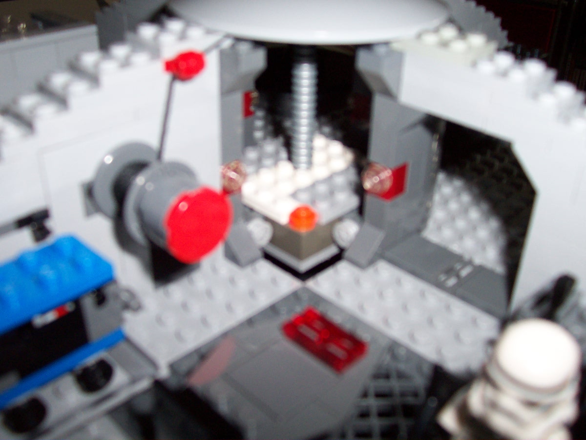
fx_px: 626
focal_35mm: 37
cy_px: 220
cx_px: 293
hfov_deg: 50.1
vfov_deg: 38.7
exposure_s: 1/60
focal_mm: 5.6
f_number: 2.8
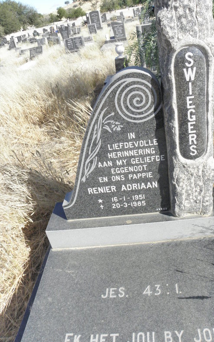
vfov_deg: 66.5
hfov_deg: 44.3
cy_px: 171
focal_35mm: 28
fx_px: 261
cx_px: 130
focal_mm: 4.6
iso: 200
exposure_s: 1/500
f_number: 6.3
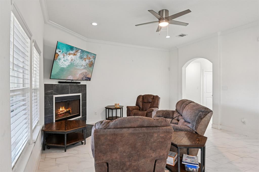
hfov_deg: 84.0
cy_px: 86
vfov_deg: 61.9
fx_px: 144
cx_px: 130
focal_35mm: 20
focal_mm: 20
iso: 400
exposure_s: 1/6
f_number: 8
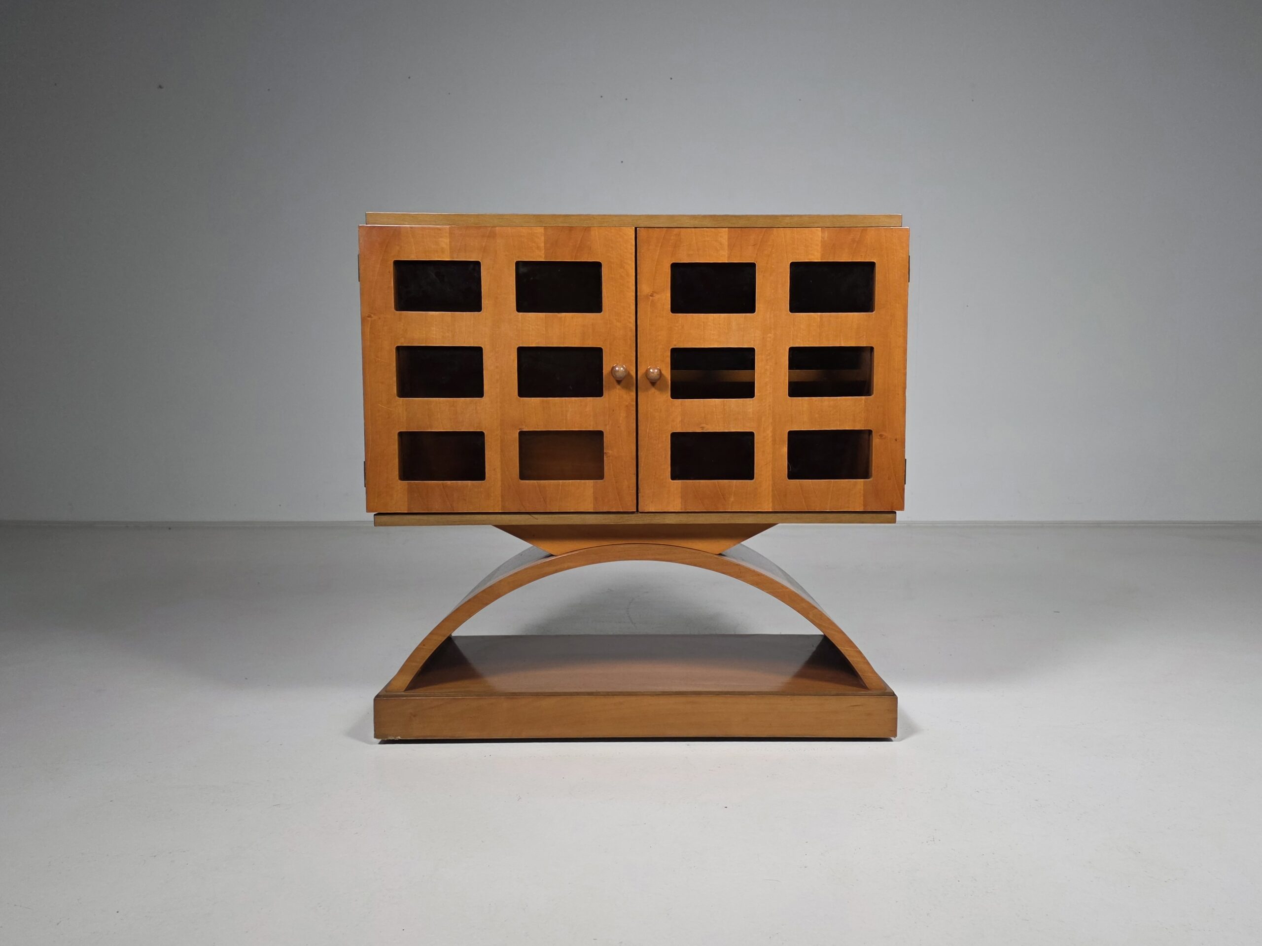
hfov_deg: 73.9
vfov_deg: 58.9
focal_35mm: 23
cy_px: 473
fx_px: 838
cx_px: 631
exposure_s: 1/101
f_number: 1.7
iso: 200
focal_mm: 6.3
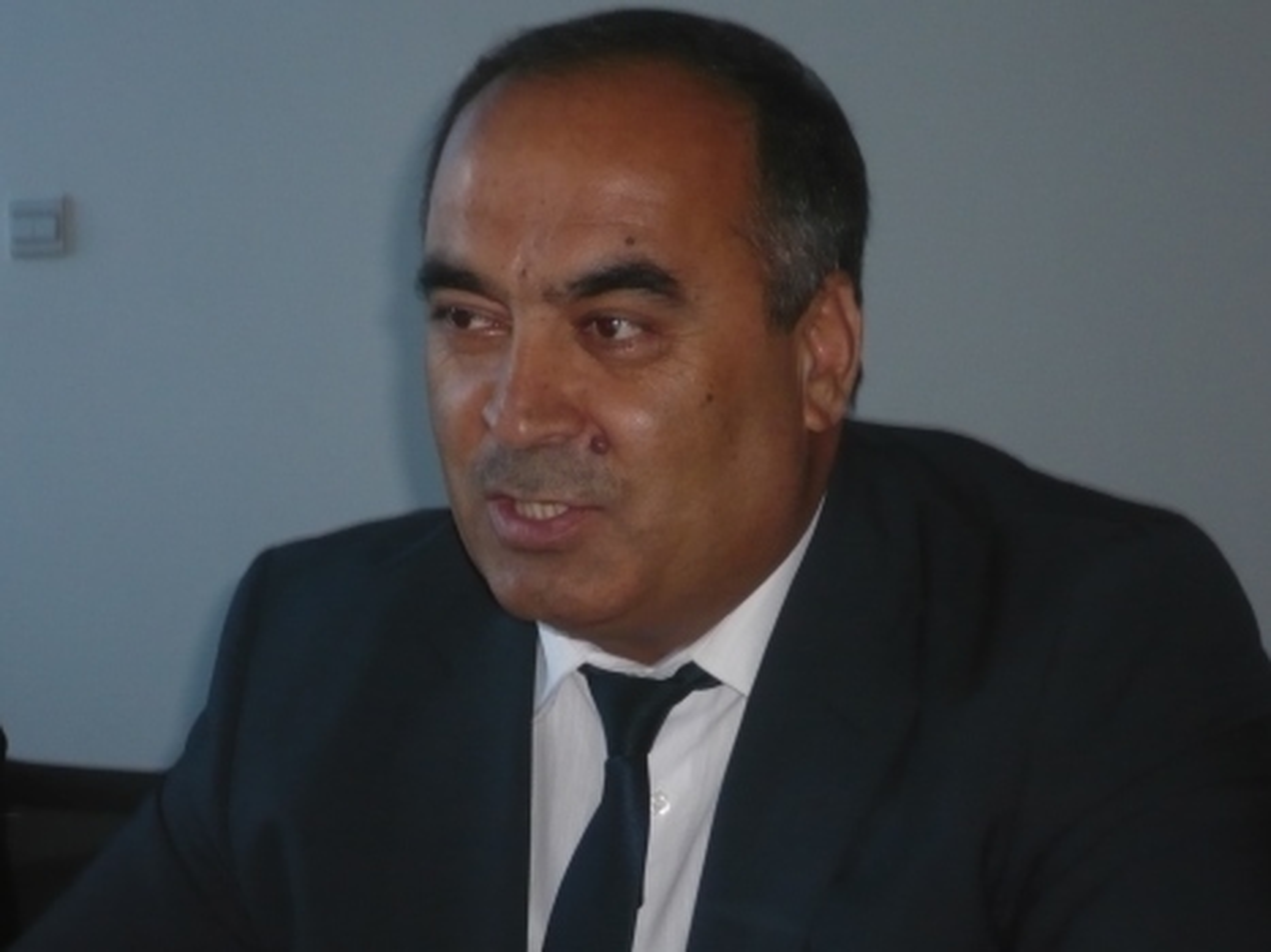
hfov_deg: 18.7
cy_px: 476
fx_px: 3854
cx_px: 636
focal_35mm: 105
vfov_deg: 14.1
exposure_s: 1/30
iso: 250
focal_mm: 17.4
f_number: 5
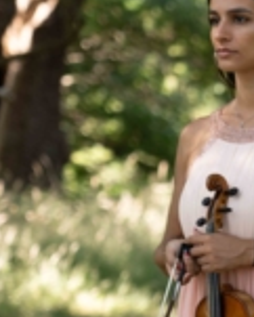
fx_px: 3680
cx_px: 365
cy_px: 277
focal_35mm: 392
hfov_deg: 3.9
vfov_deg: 4.9
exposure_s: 1/125
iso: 250
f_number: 4
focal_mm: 105
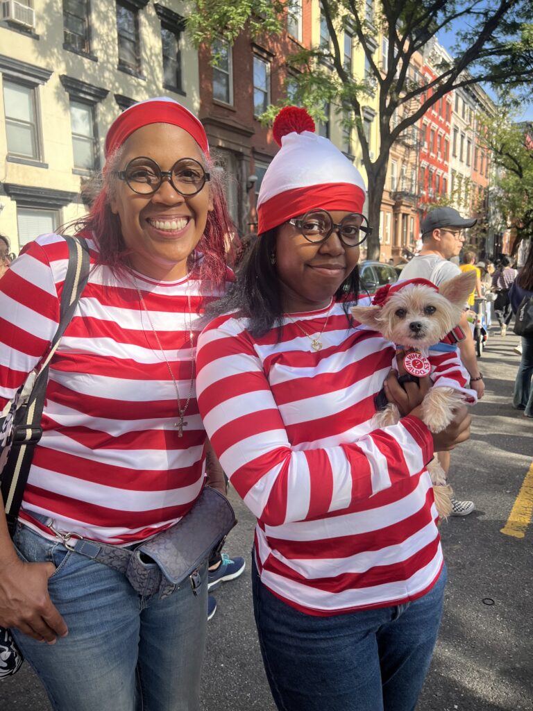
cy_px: 356
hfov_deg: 53.1
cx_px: 266
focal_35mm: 26
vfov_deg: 67.3
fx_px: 534
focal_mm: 5.7
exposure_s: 1/632
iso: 50
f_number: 1.5
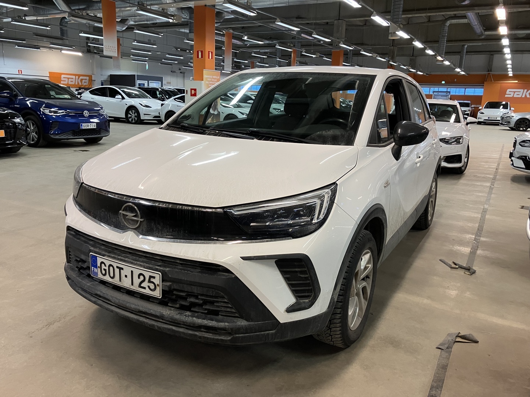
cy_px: 198
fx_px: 429
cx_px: 265
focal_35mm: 28
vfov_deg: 49.7
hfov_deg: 63.4
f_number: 1.8
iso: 100
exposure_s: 1/50
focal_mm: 3.99
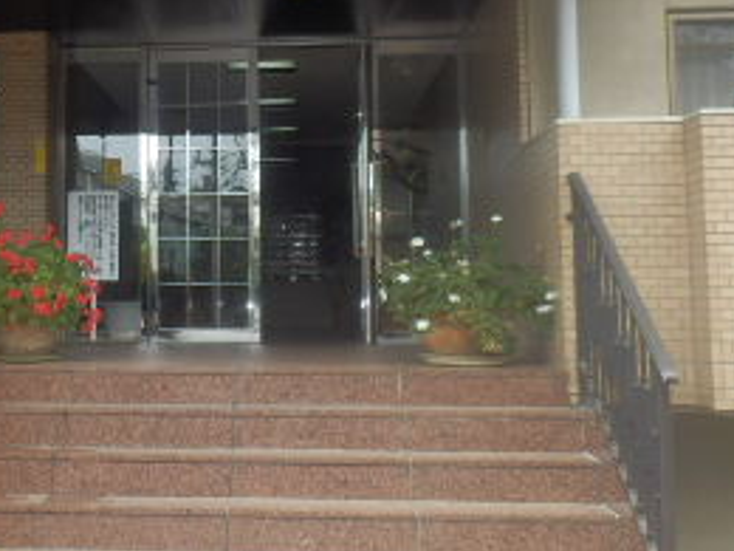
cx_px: 141
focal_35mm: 59
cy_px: 172
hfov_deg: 31.8
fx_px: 1251
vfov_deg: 24.7
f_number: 3
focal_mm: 4.2
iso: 80
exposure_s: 1/200
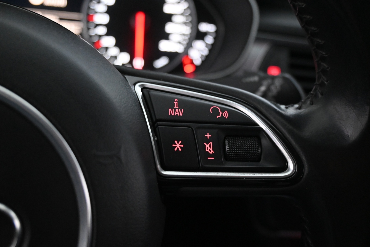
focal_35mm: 34
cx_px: 185
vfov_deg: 38.4
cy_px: 124
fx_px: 355
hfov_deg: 55.1
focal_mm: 23
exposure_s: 1/40
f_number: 4.2
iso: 5000
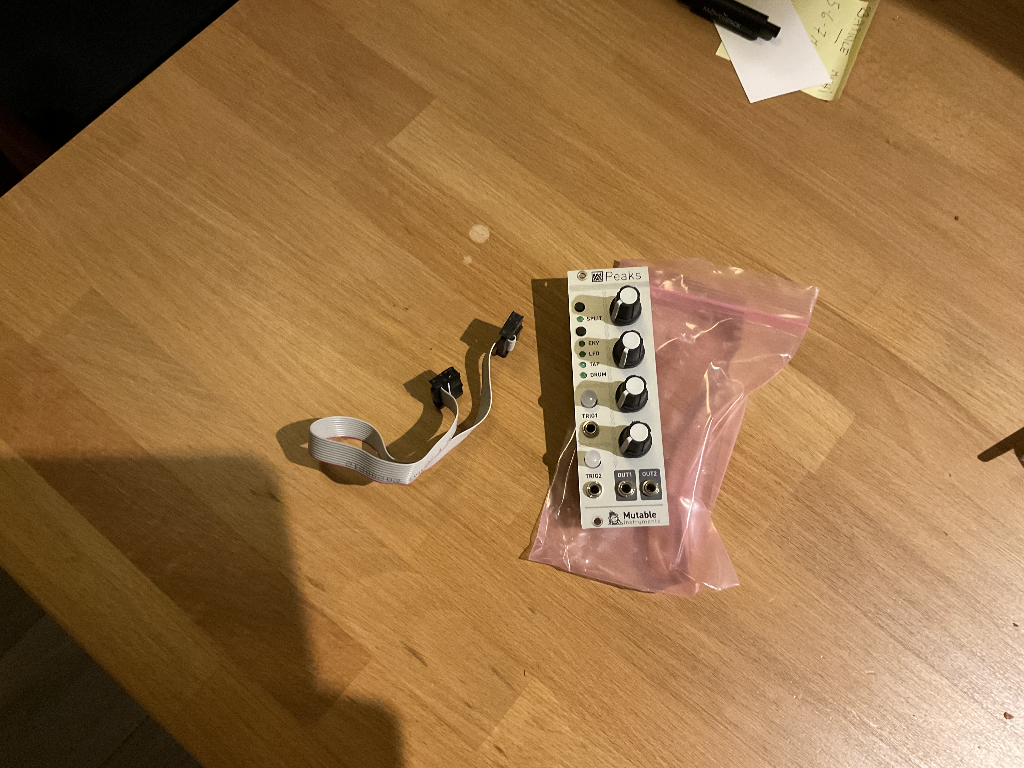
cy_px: 384
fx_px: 858
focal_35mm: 29
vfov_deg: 48.2
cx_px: 512
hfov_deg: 61.7
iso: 250
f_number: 1.8
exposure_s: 1/50
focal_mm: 3
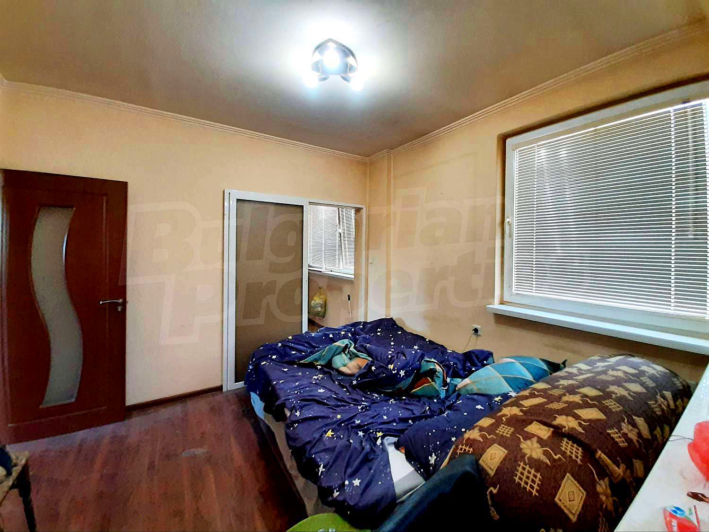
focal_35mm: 13
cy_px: 266
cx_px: 354
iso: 200
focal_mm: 1.42
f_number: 2.2
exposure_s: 1/33
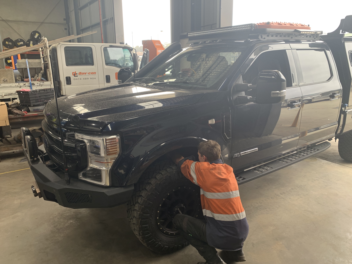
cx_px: 176
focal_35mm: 26
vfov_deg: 53.1
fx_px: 264
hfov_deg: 67.3
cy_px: 132
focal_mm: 4.25
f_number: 1.8
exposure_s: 1/121
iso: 32
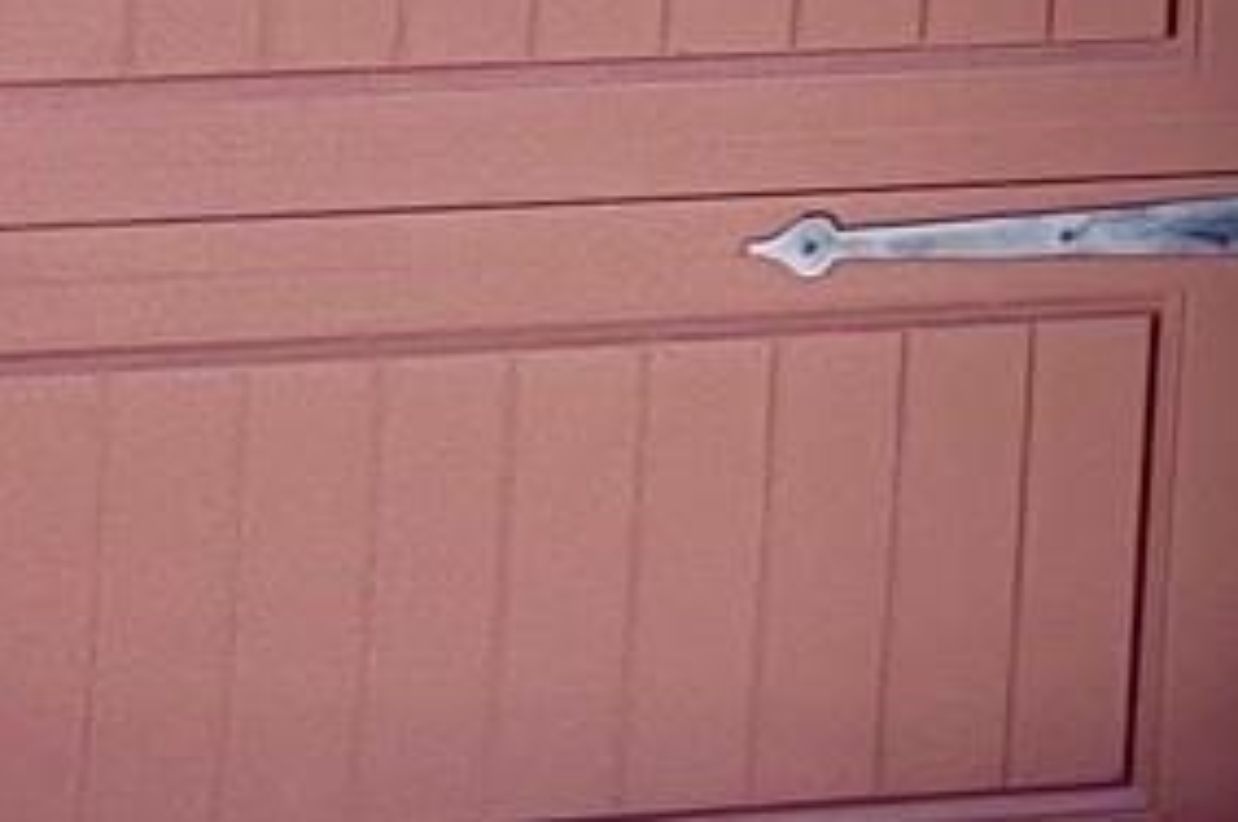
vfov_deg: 11.4
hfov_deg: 12.4
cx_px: 3456
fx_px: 3366
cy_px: -1202
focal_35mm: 98
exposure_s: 1/561
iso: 32
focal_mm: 1.57
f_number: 1.8
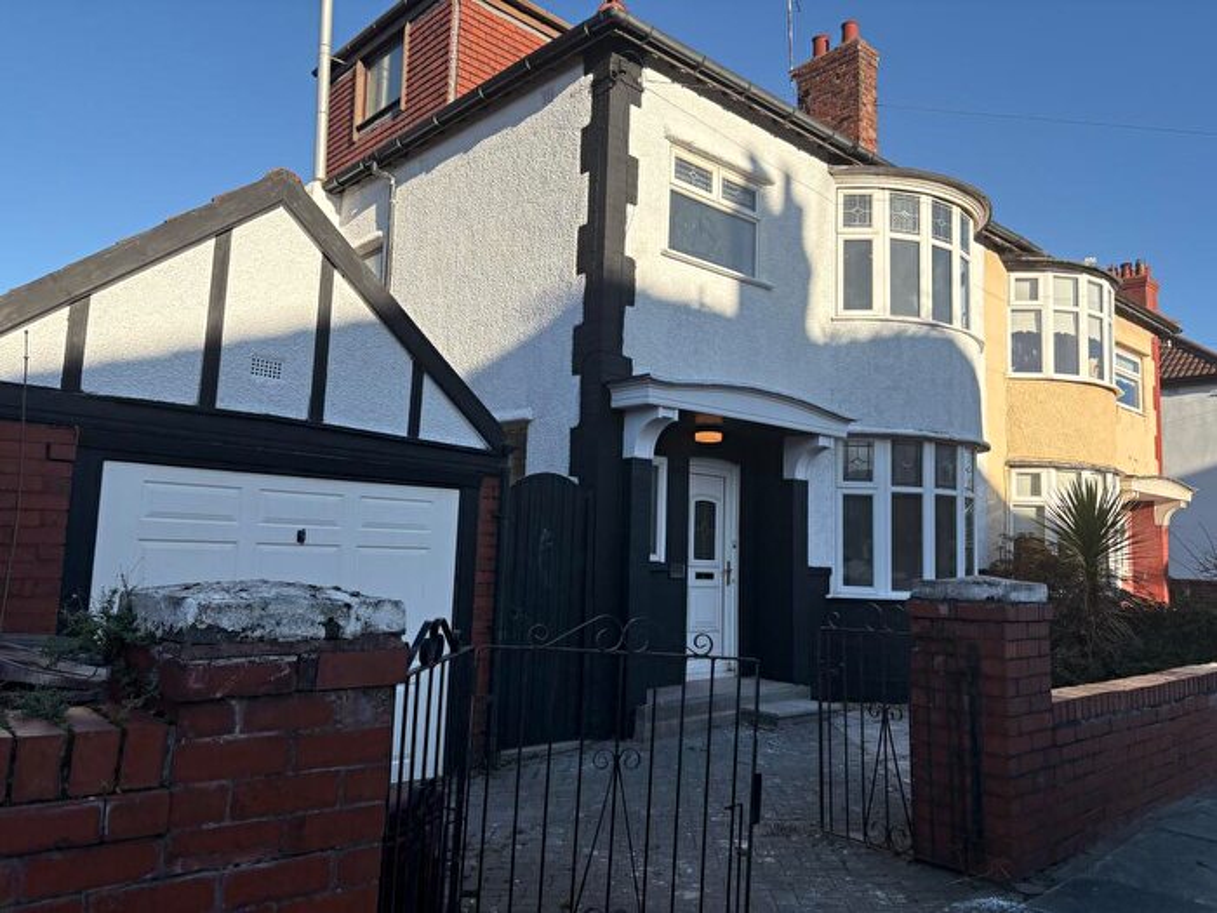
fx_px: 914
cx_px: 608
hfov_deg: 67.3
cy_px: 456
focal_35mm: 26
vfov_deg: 53.1
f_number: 1.6
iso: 50
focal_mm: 5.96
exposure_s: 1/2639
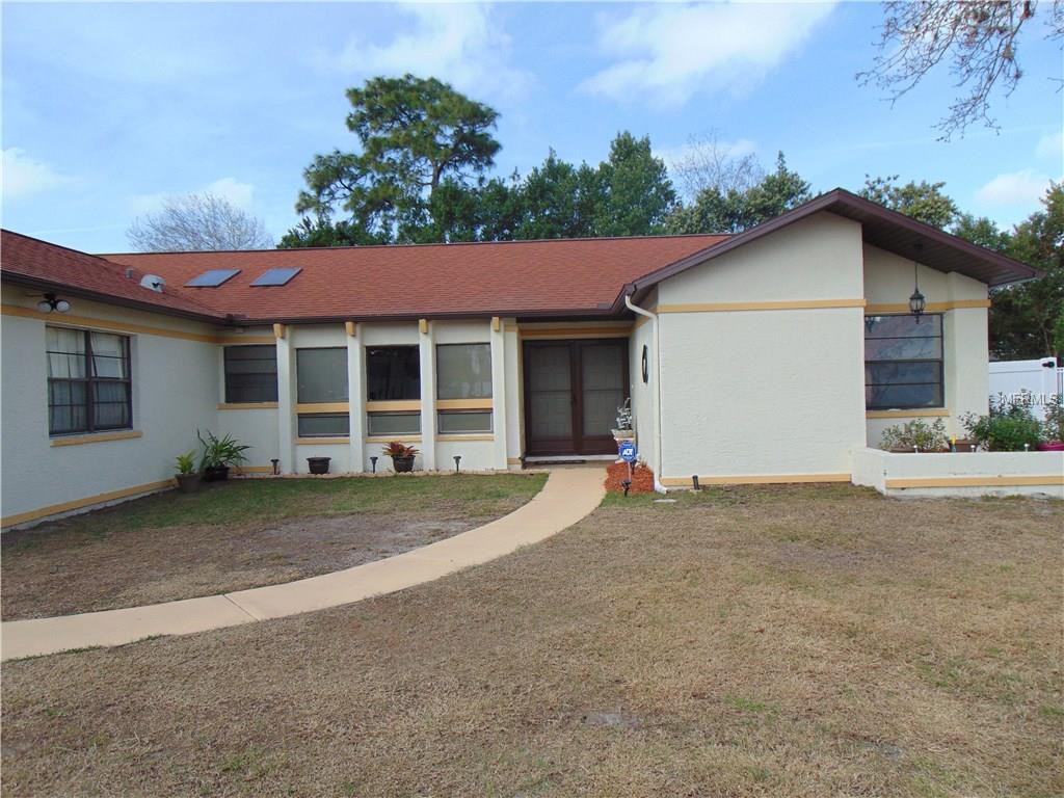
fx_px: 768
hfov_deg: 69.4
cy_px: 399
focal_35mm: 25
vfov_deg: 54.9
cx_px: 532
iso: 80
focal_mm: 4.5
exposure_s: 1/1000
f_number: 3
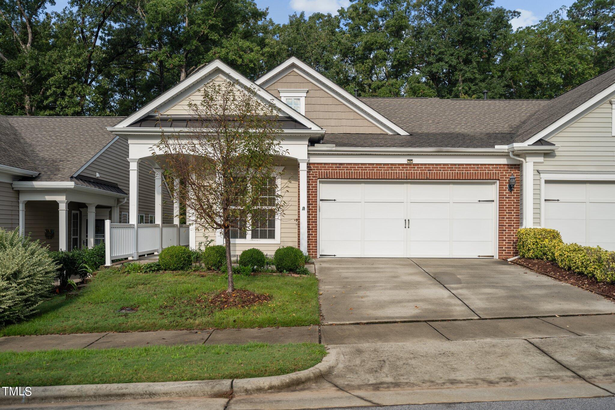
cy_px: 205
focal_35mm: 35
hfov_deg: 54.4
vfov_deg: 37.8
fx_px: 598
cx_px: 308
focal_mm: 35
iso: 100
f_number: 4.5
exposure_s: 1/250
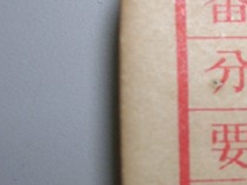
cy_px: 84
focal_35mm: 114
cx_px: 318
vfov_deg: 13.0
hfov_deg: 16.4
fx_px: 814
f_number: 5.6
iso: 50
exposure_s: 1/60.1
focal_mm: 5.8
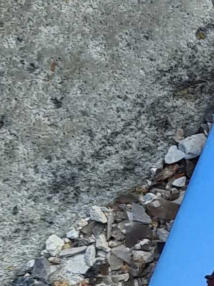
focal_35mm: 170
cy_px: 262
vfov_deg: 11.5
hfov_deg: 7.8
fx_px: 1401
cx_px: 598
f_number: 1.8
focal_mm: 7
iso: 50
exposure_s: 1/345
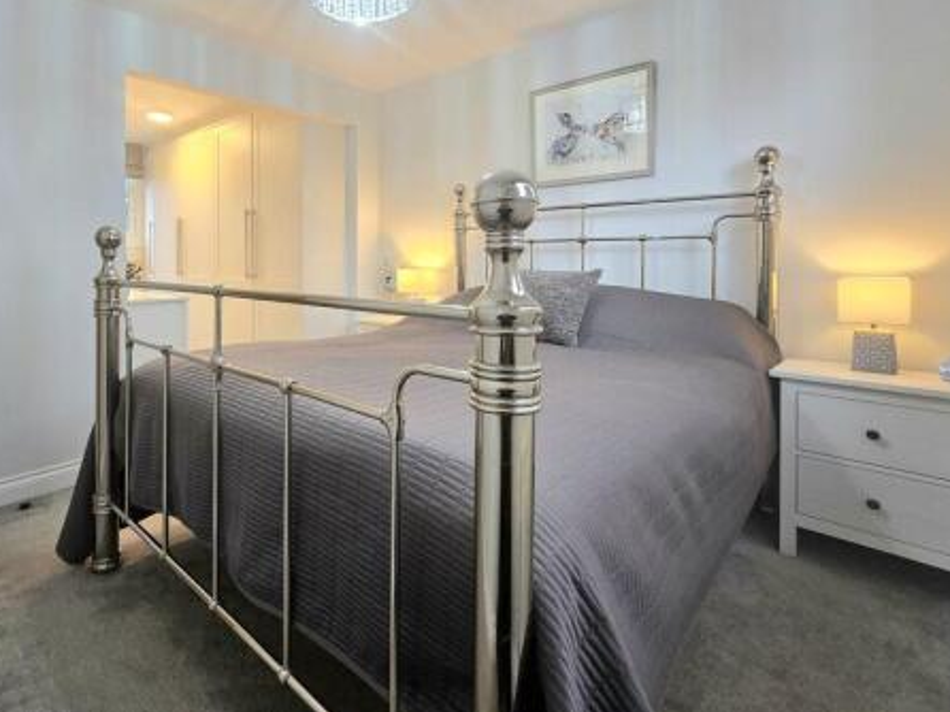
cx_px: 367
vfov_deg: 73.0
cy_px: 255
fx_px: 466
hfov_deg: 89.6
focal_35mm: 17
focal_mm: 2.2
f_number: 2.2
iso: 125
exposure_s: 1/50
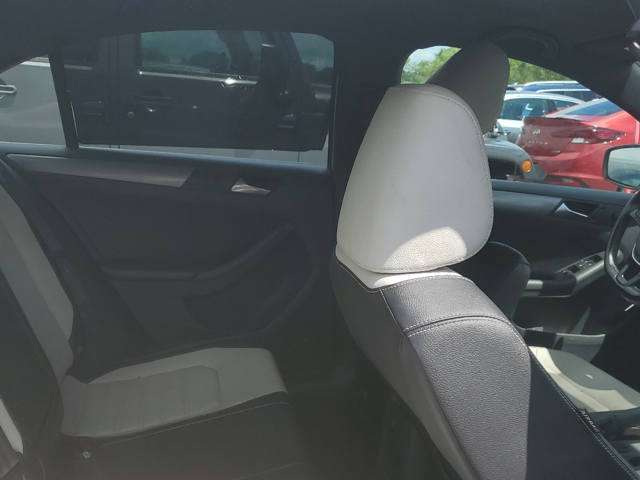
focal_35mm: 38
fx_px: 702
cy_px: 318
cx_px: 249
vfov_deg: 37.3
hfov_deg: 48.6
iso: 50
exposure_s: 1/2000
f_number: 1.5
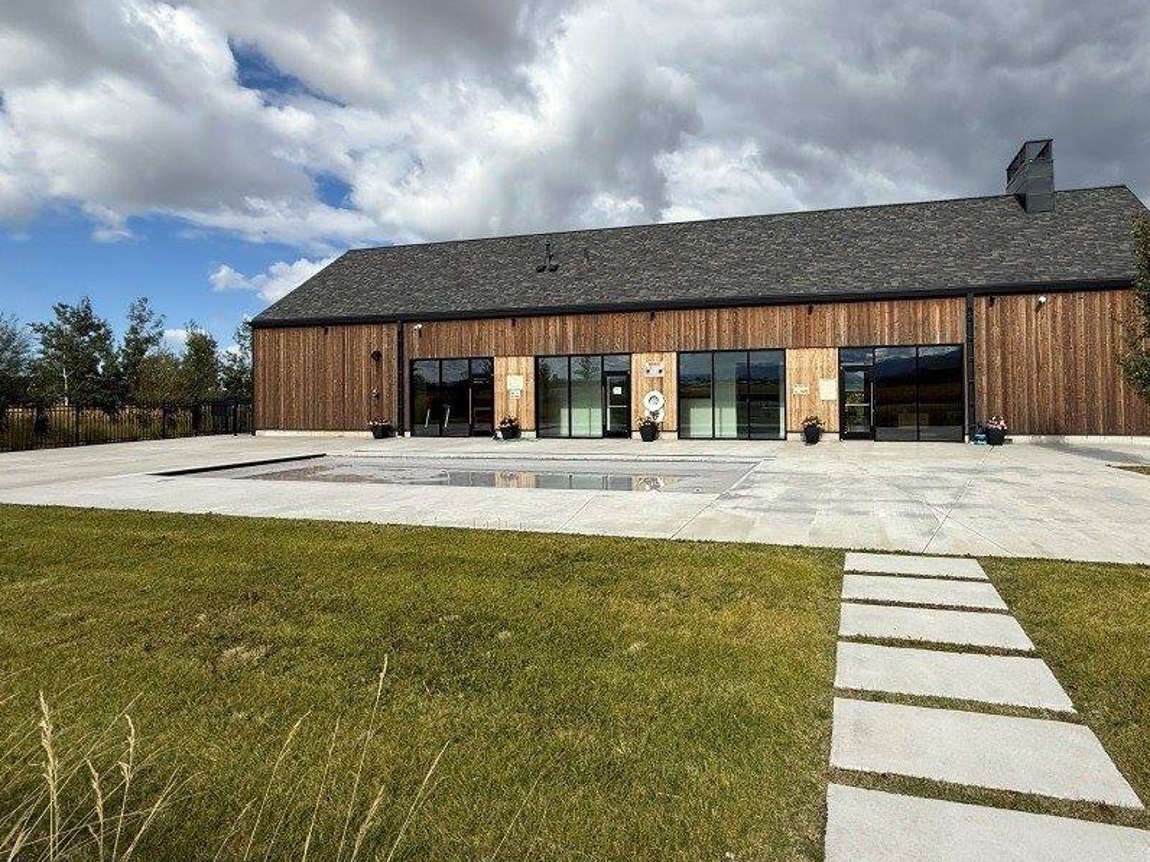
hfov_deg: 86.3
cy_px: 387
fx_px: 598
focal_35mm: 18
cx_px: 709
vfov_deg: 71.4
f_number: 2.2
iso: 50
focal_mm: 2.22
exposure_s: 1/2506
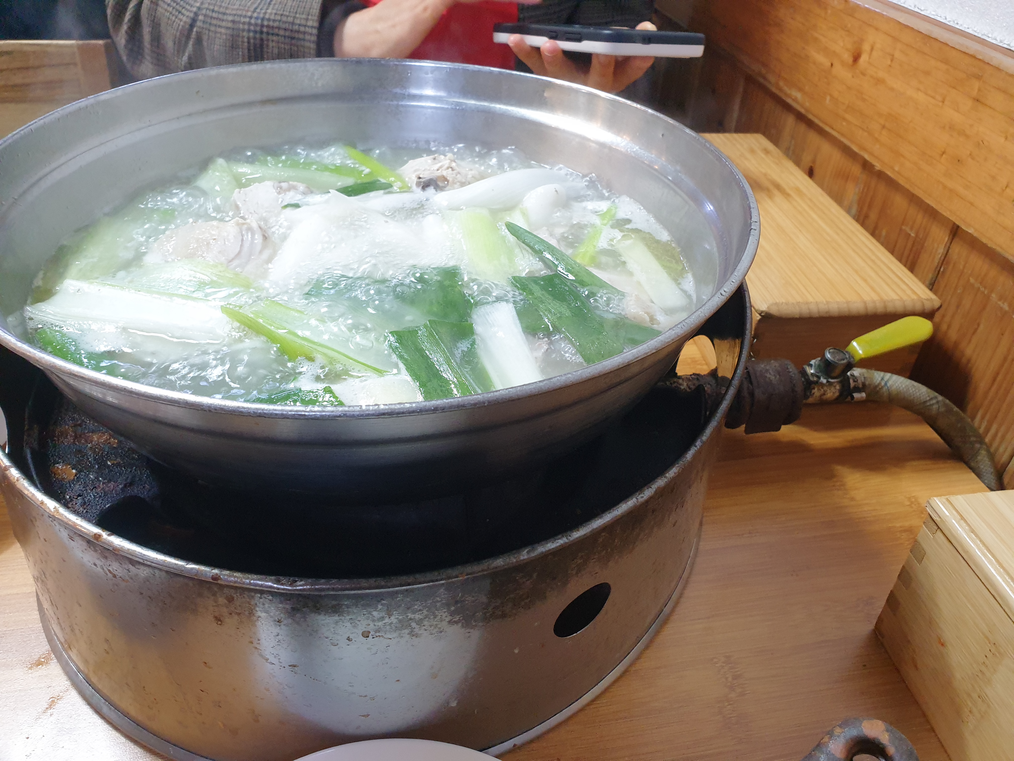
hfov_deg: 67.3
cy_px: 380
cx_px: 507
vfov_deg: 53.1
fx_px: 762
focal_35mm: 26
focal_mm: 4.3
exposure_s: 1/60
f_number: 2.4
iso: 250
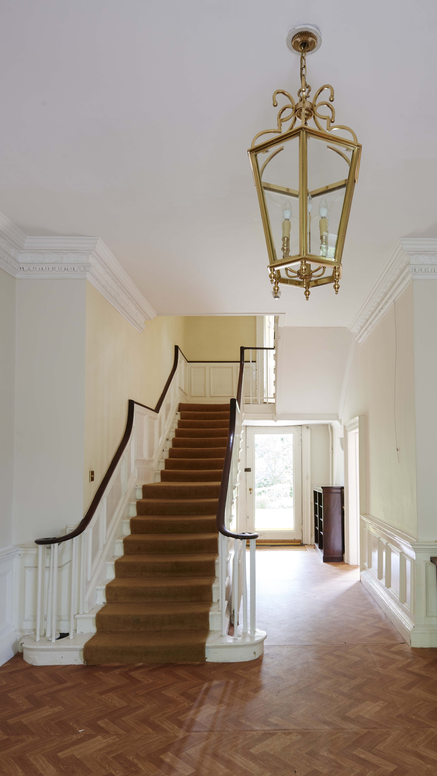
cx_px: 280
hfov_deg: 47.1
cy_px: 439
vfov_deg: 75.9
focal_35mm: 24
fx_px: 494
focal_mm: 20
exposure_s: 1
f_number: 11
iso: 125
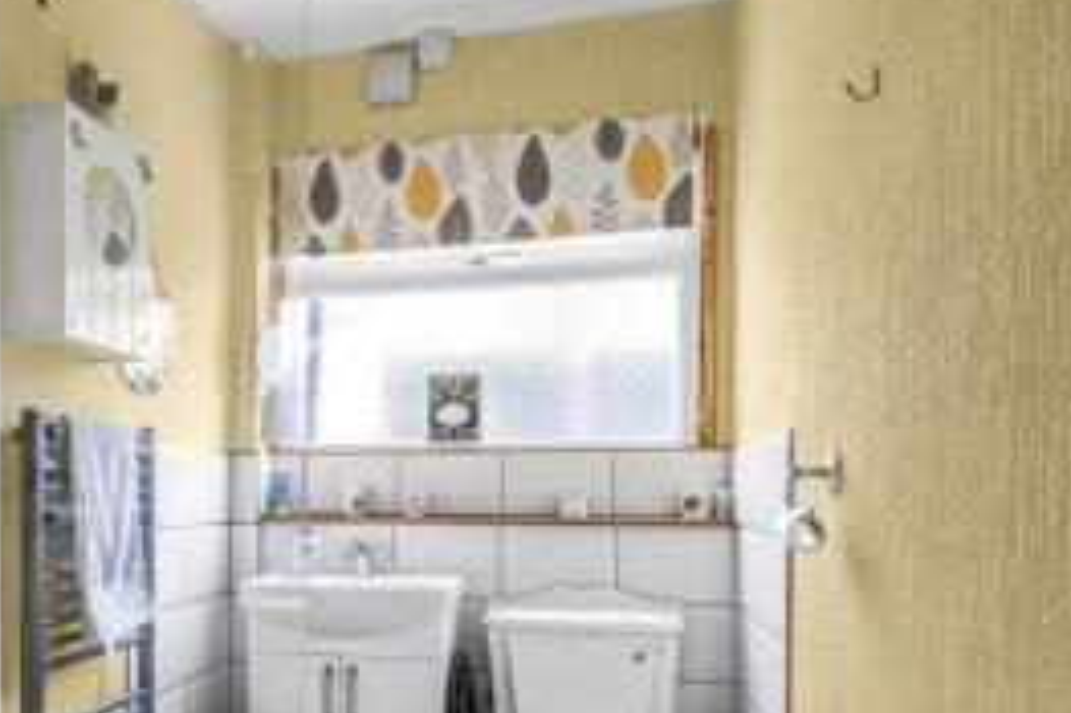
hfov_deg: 61.4
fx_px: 862
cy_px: 487
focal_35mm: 29
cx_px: 318
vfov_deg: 44.1
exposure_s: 1/8
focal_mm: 16
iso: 100
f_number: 8
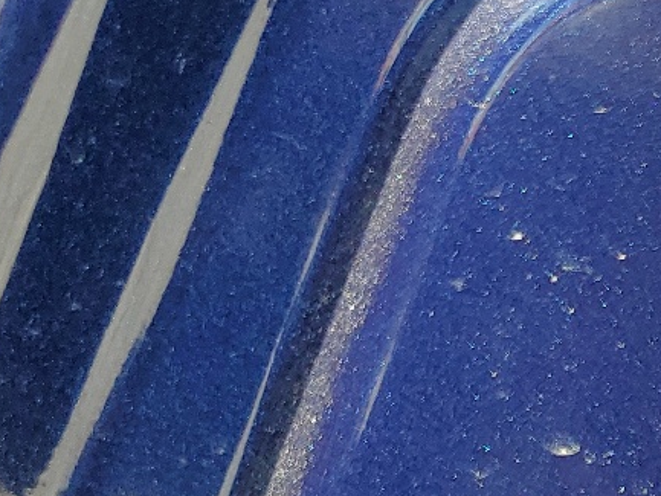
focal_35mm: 96
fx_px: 1834
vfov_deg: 14.0
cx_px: 982
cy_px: 833
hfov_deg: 18.2
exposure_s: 1/667
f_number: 1.5
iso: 50
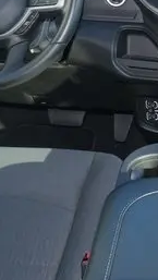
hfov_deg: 15.2
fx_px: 565
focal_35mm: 76
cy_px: 137
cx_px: 205
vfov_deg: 27.8
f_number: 5
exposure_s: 1/60
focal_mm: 14
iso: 320
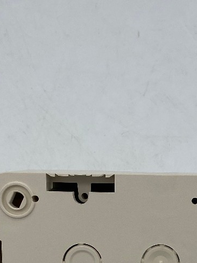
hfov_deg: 20.2
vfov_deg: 26.2
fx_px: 539
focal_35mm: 71
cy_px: 254
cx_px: 185
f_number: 1.8
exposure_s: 1/772
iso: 32
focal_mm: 4.25
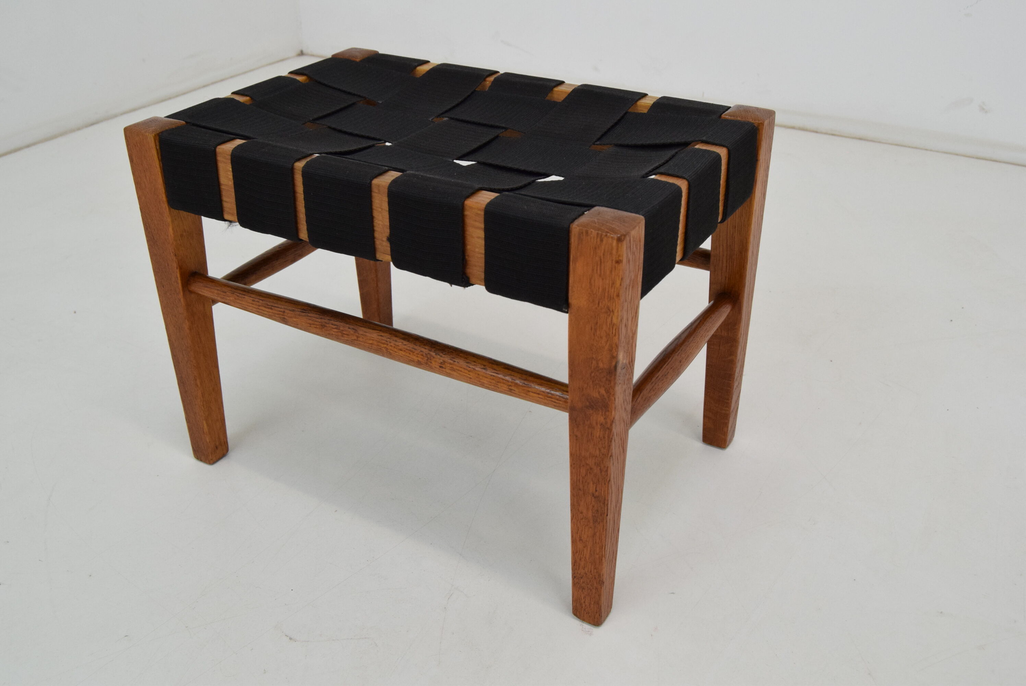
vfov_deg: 38.4
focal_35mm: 34
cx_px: 513
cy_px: 343
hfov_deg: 55.1
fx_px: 984
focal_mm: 23
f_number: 8
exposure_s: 1/250
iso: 1600
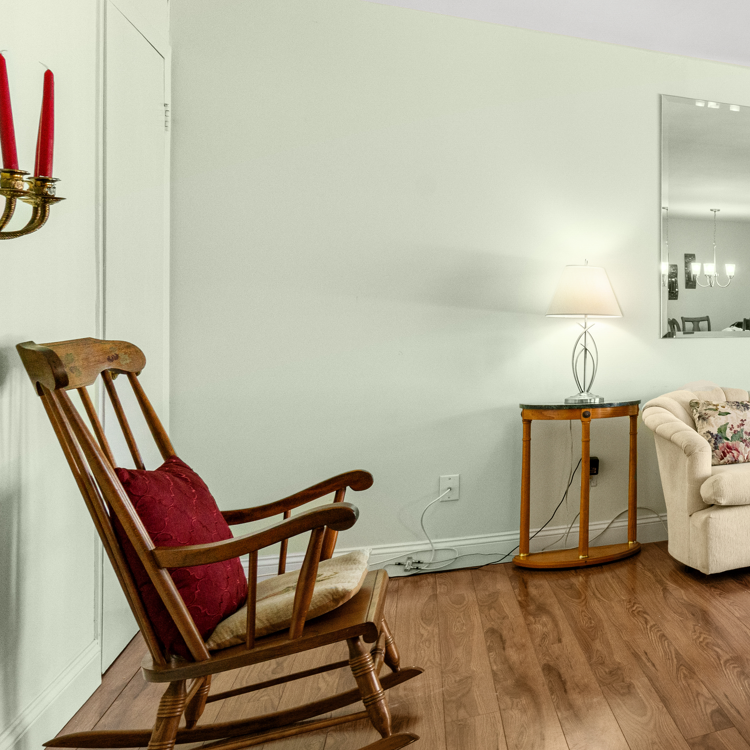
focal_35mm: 33
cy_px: 300
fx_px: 809
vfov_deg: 49.4
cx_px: 1029
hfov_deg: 32.8
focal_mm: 14
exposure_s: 1/4
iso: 320
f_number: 9
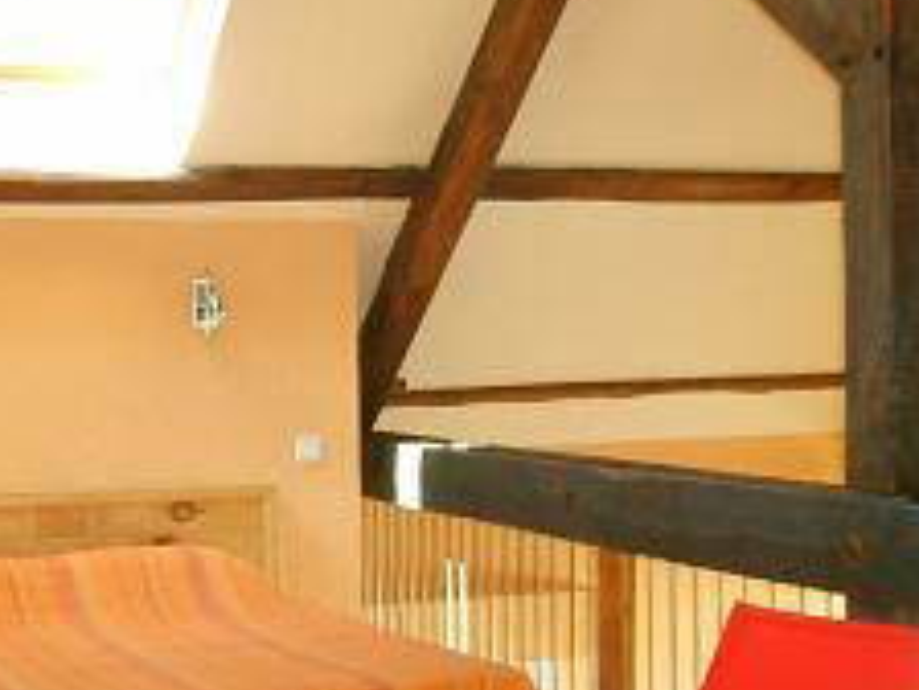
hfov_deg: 27.0
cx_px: 462
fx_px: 1911
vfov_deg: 20.4
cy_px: 349
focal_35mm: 72
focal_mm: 5.8
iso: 177
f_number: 2.8
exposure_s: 1/30
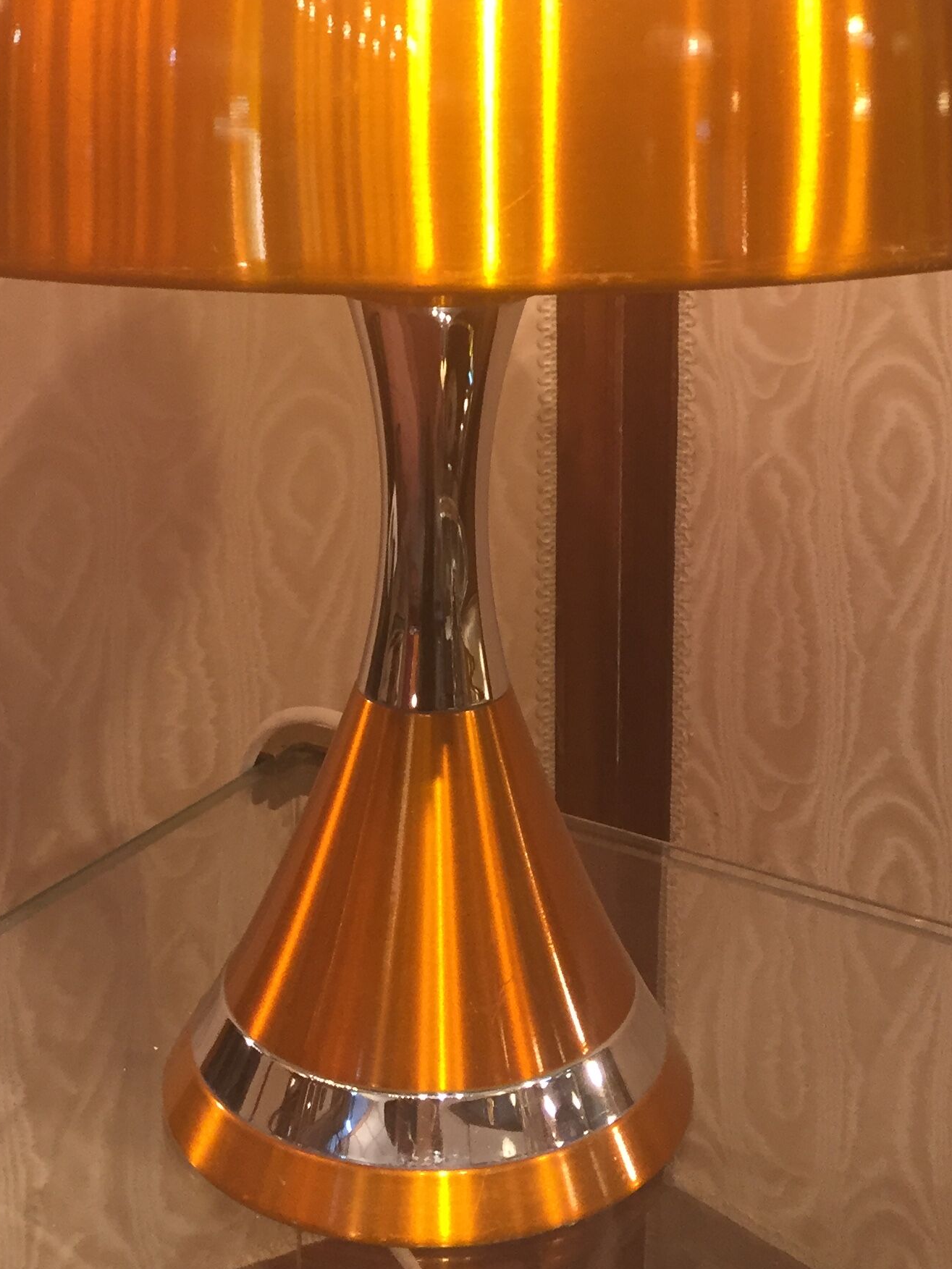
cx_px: 426
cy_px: 345
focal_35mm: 54
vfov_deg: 34.9
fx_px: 1980
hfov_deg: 27.0
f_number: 2.2
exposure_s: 1/33
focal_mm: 4.15
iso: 64
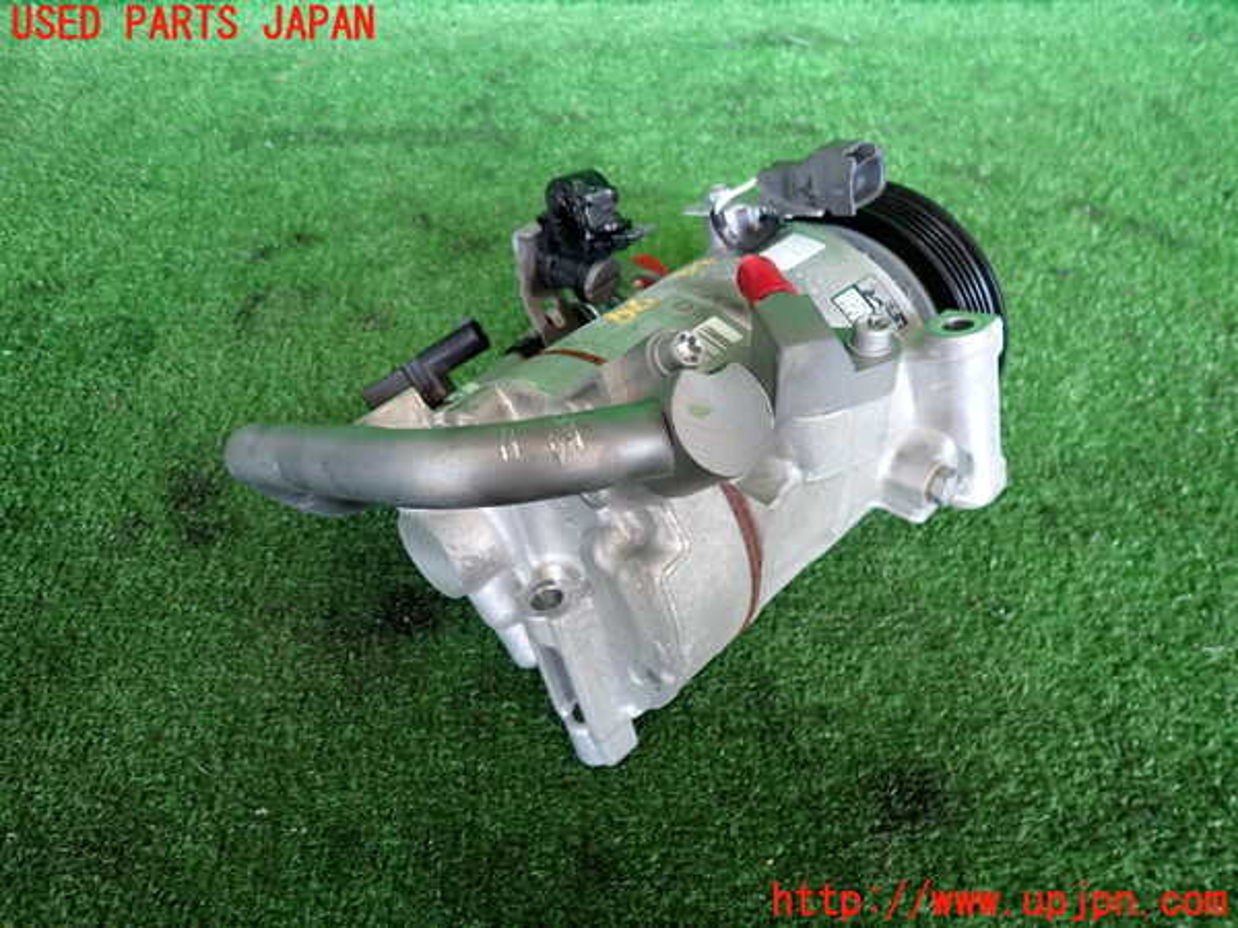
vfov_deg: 54.9
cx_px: 619
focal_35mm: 25
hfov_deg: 69.4
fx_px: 894
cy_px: 464
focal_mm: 4.5
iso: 200
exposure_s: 1/40
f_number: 2
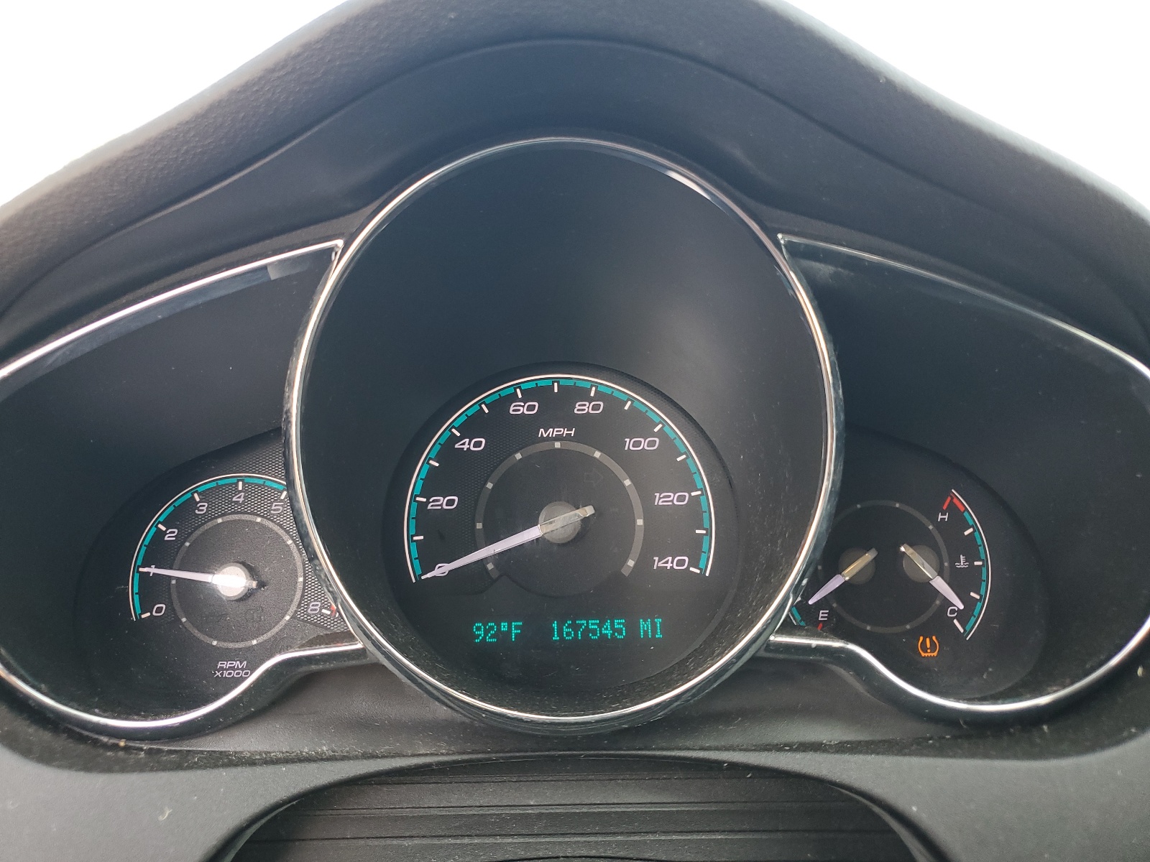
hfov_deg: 67.3
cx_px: 575
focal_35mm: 26
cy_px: 431
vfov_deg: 53.1
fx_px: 864
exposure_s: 1/120
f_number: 1.5
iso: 77
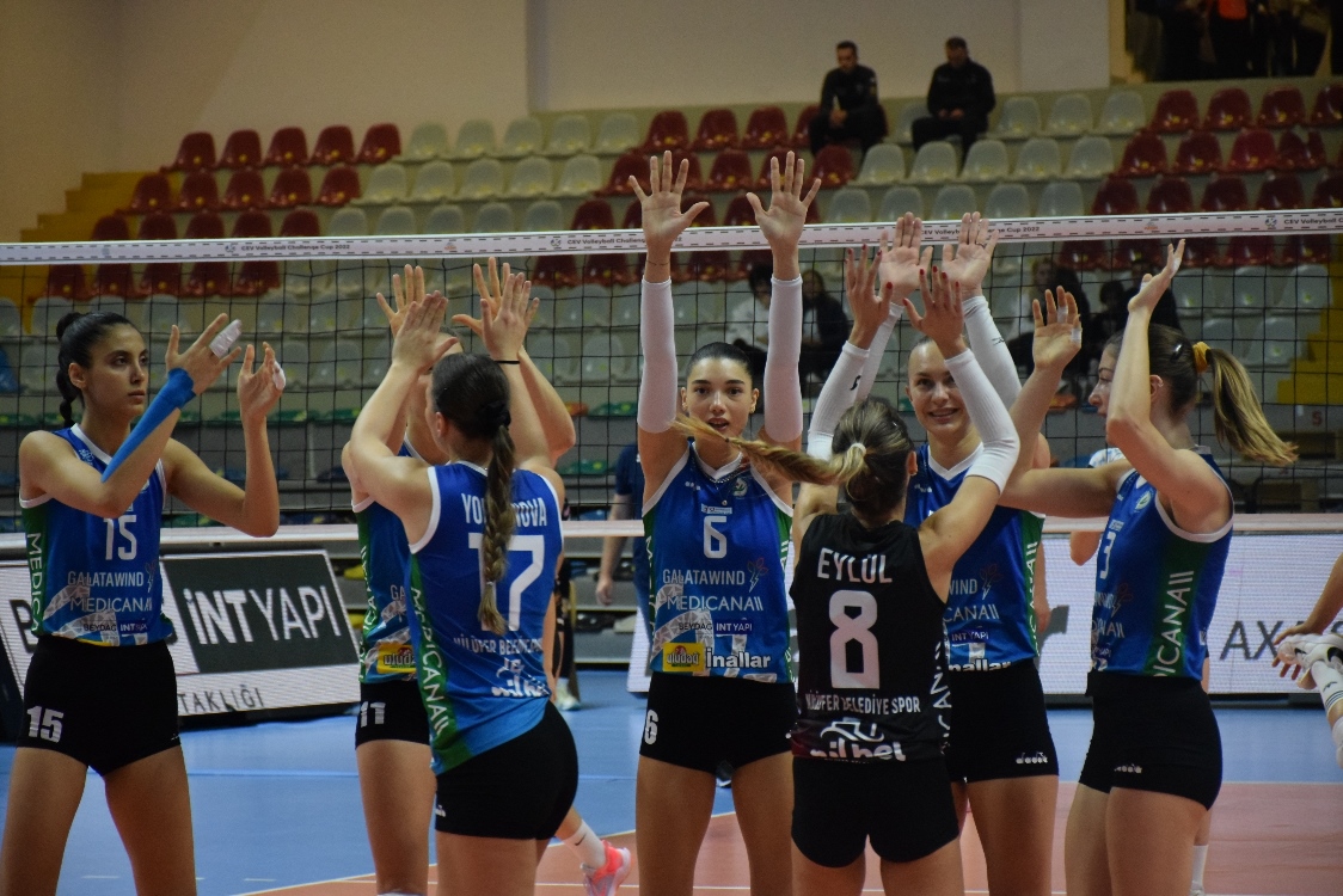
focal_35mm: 150
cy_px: 448
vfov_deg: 9.2
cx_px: 672
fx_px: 5597
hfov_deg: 13.7
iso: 3200
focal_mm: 100
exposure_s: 1/320
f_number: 5.6
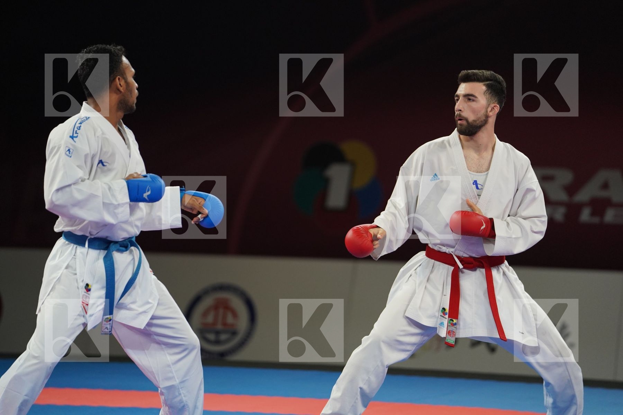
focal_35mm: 198
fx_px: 3426
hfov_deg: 10.4
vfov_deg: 6.9
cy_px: 208
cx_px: 312
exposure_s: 1/1000
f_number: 2.8
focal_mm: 198
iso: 2000
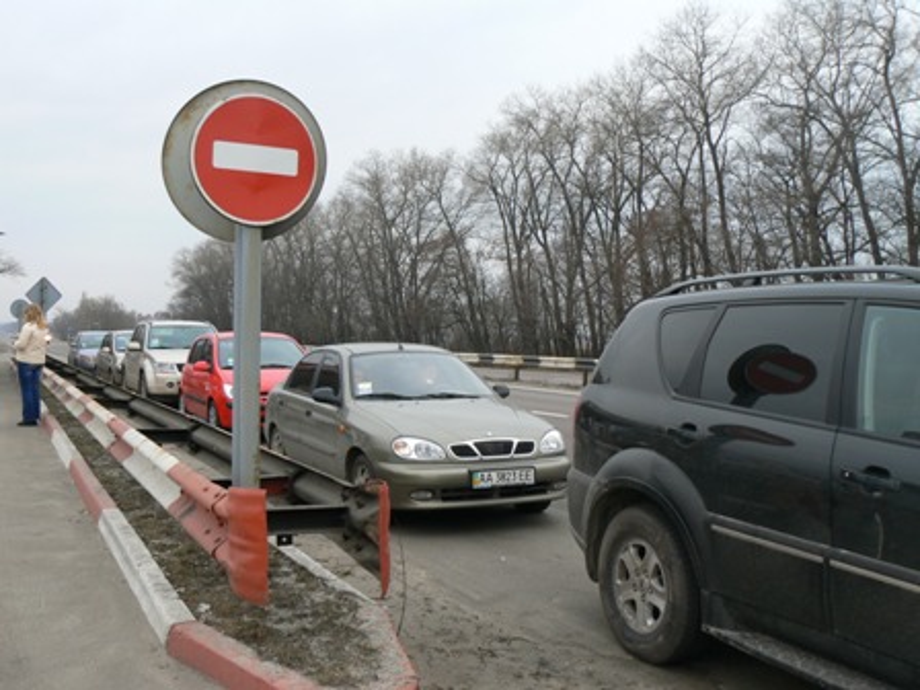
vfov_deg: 36.8
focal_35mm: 39
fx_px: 1037
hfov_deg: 47.9
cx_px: 460
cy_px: 345
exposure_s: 1/100
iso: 80
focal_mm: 6.4
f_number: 4
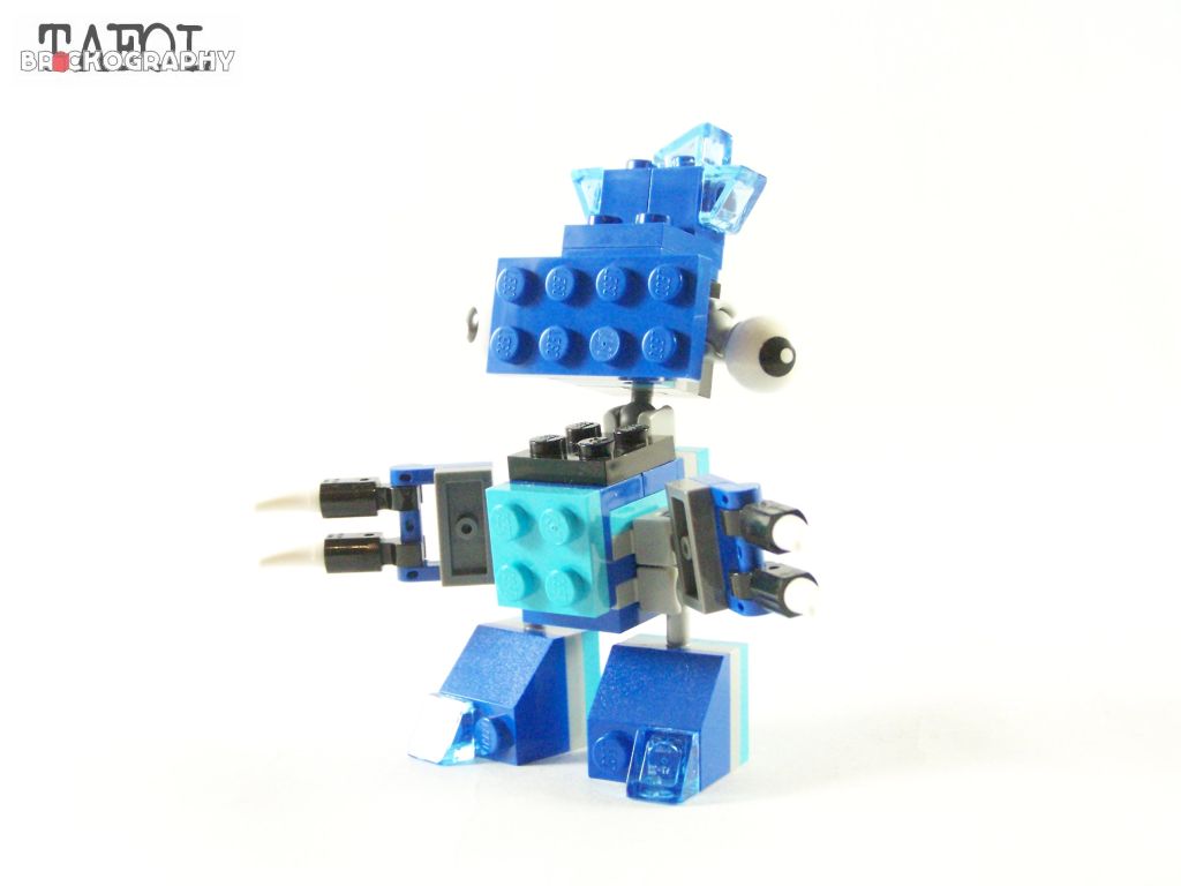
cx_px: 590
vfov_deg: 22.9
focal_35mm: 64
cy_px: 443
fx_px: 2183
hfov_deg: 30.3
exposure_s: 1/60
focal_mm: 10.7
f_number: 3.6
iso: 400
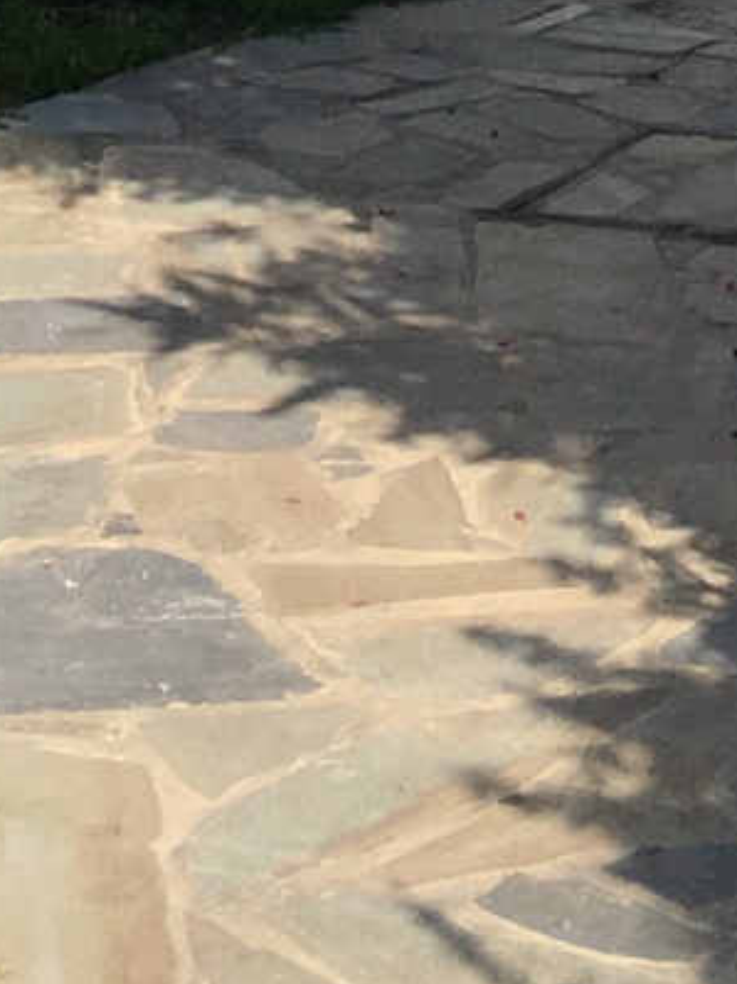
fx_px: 4232
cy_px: -1137
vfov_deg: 11.6
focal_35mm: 149
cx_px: 439
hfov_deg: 10.0
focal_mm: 4.15
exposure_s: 1/2024
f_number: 2.2
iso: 25
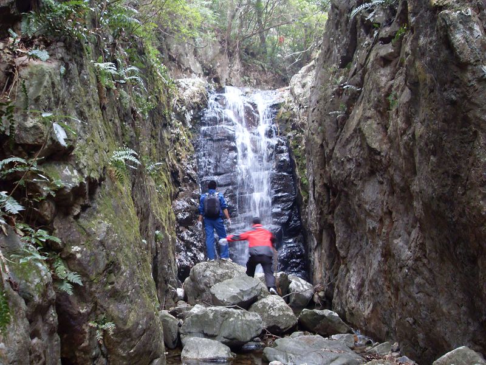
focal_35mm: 42
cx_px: 243
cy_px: 182
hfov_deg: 44.8
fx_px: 590
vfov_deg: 34.3
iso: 200
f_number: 3.1
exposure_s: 1/20
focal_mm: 7.1
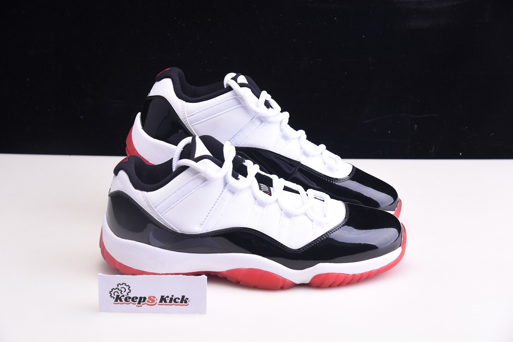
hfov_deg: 23.6
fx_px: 1225
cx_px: 256
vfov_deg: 15.9
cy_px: 172
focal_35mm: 86
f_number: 10
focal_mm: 85
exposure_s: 1/125
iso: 100
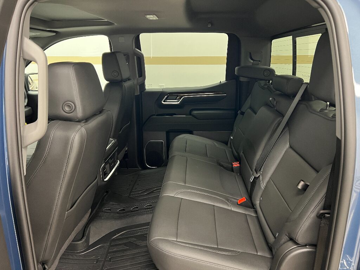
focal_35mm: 26
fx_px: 270
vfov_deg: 53.1
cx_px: 180
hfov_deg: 67.3
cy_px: 135
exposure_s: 1/40
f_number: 1.5
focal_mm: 5.7
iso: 500
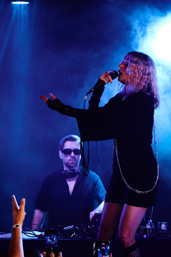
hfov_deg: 4.3
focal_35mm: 316
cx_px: 68
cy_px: 134
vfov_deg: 6.5
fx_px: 2251
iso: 1250
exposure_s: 1/200
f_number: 4.5
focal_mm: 72
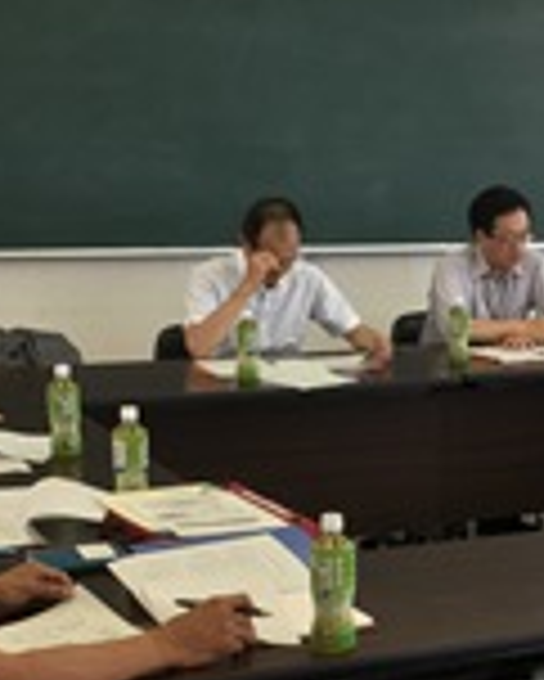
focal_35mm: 84
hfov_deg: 17.6
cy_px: 500
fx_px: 1689
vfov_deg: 22.5
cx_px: 616
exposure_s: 1/60
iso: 32
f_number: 2.2
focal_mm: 4.15
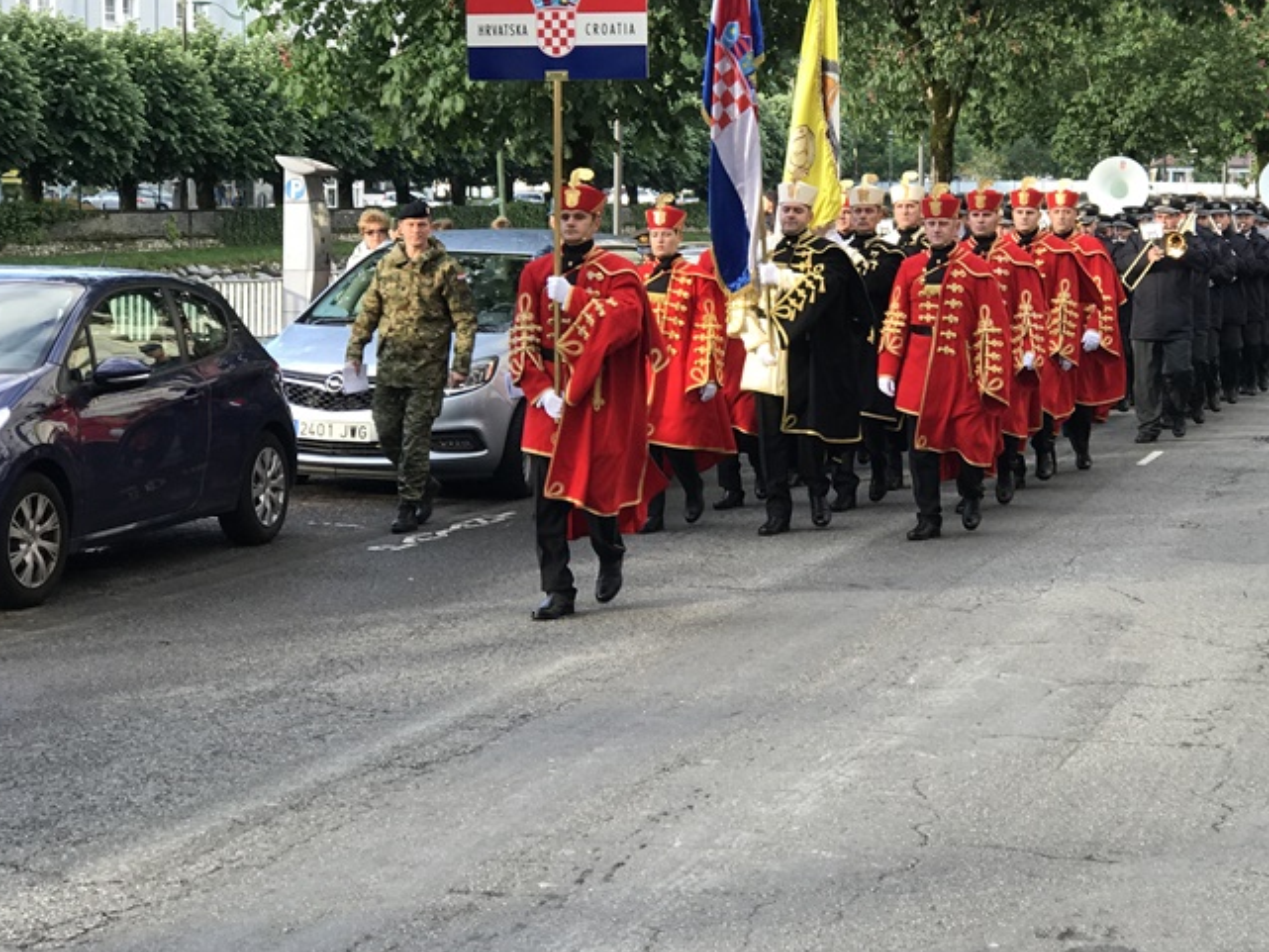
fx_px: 2933
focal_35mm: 80
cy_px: 343
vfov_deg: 18.4
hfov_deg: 24.3
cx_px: 861
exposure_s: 1/100
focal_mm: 6.6
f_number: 2.8
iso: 32
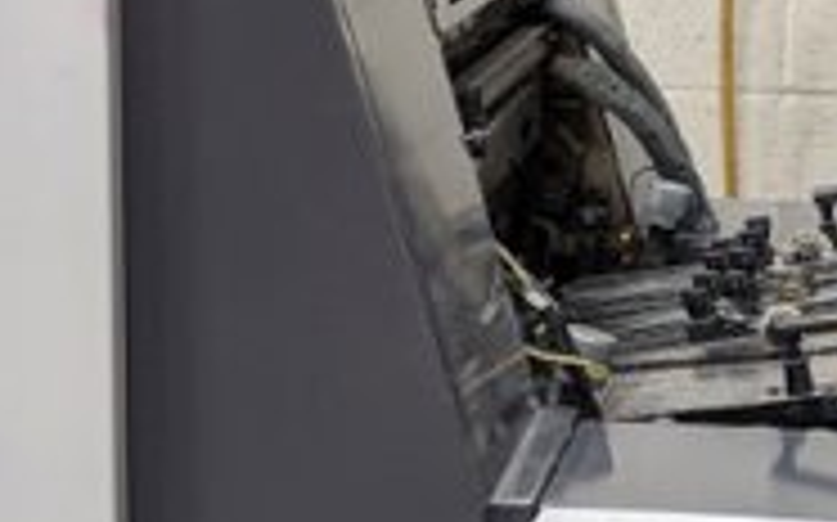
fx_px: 3100
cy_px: 461
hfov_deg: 15.4
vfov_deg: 9.6
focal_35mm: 136
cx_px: 320
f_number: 1.73
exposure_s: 1/25
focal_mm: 4.38
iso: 260
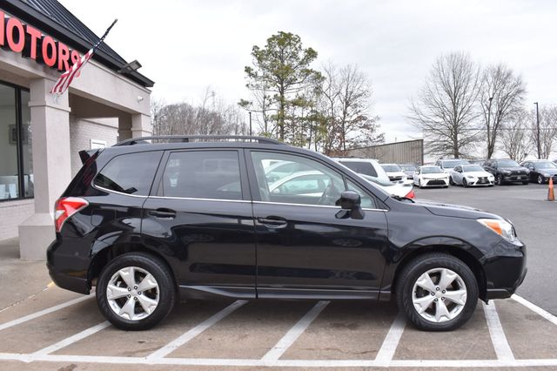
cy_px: 186
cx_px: 278
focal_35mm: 32
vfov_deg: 41.7
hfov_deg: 59.5
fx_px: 487
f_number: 8
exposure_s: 1/250
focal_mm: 21
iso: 400
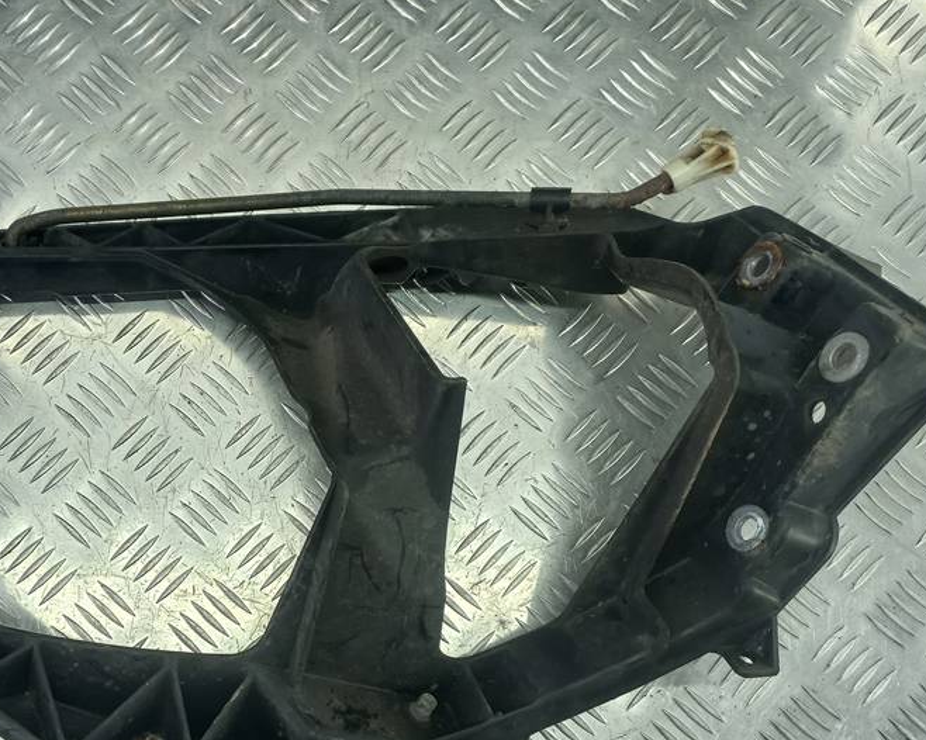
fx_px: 1041
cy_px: 505
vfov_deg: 38.6
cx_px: 293
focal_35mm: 38
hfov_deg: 47.0
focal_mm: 4.6
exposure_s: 1/50
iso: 50
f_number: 1.8
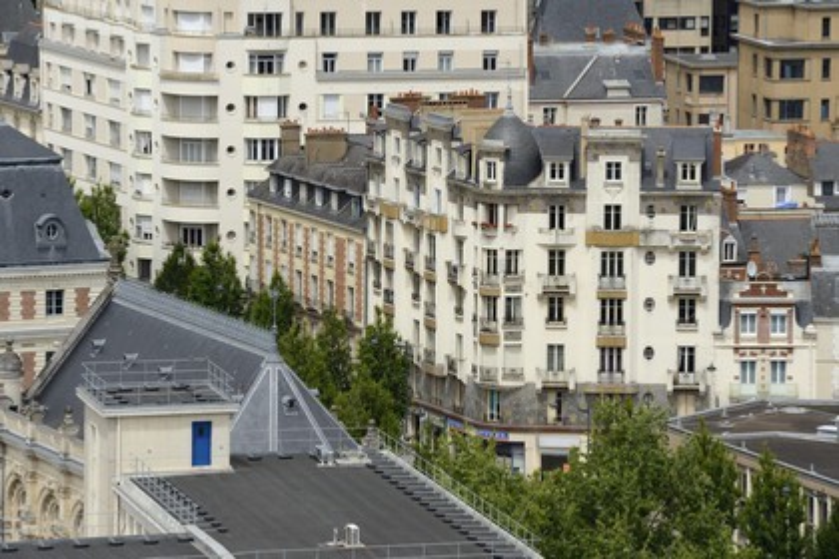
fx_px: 4661
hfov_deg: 10.3
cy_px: 280
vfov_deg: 6.9
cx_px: 420
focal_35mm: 200
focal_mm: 200
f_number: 16
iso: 400
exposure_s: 1/320
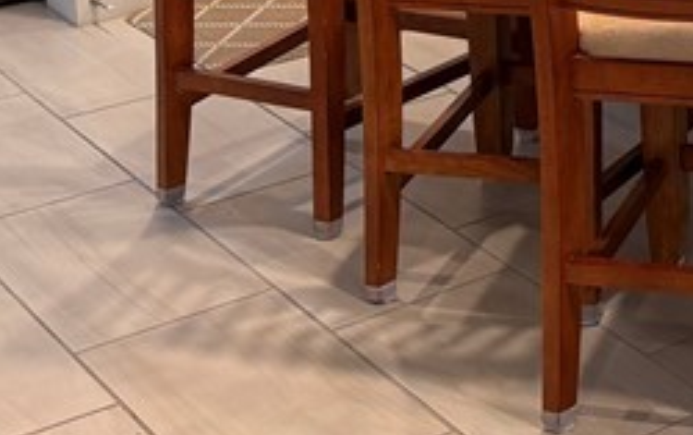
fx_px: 1967
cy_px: -380
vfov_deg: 11.6
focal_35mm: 104
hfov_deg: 17.2
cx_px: 1150
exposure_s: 1/60
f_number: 1.78
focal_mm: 6.76
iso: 125
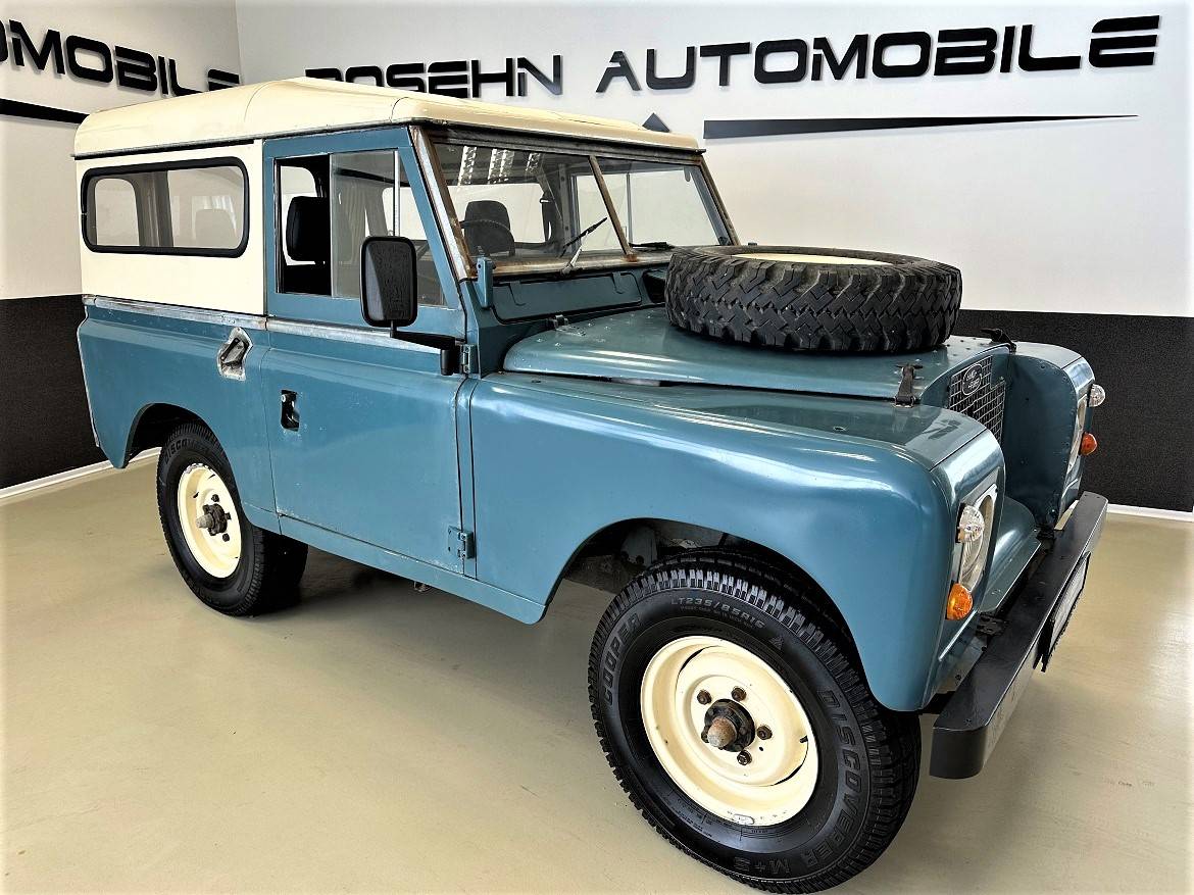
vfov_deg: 56.8
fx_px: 828
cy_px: 448
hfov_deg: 71.6
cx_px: 597
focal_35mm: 24
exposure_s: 1/100
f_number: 1.78
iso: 80
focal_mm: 6.86
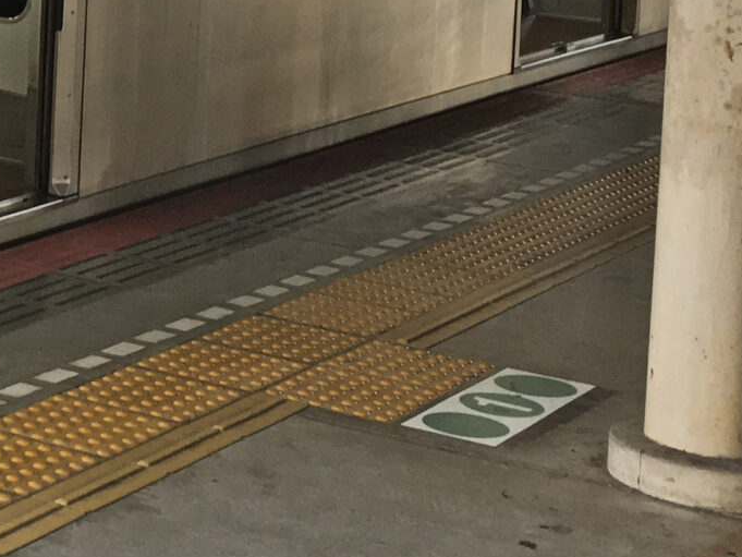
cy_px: -168
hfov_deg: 16.8
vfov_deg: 13.1
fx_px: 2337
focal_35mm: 109
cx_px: -279
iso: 32
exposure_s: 1/60
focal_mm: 4.15
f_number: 2.2
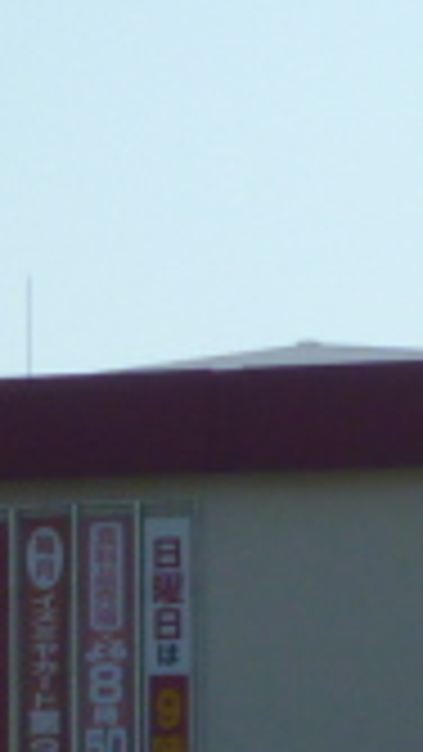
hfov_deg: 3.2
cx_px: 180
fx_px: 7673
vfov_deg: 5.6
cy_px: 626
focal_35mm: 385
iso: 80
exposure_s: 1/800
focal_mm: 8.3
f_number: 4.3
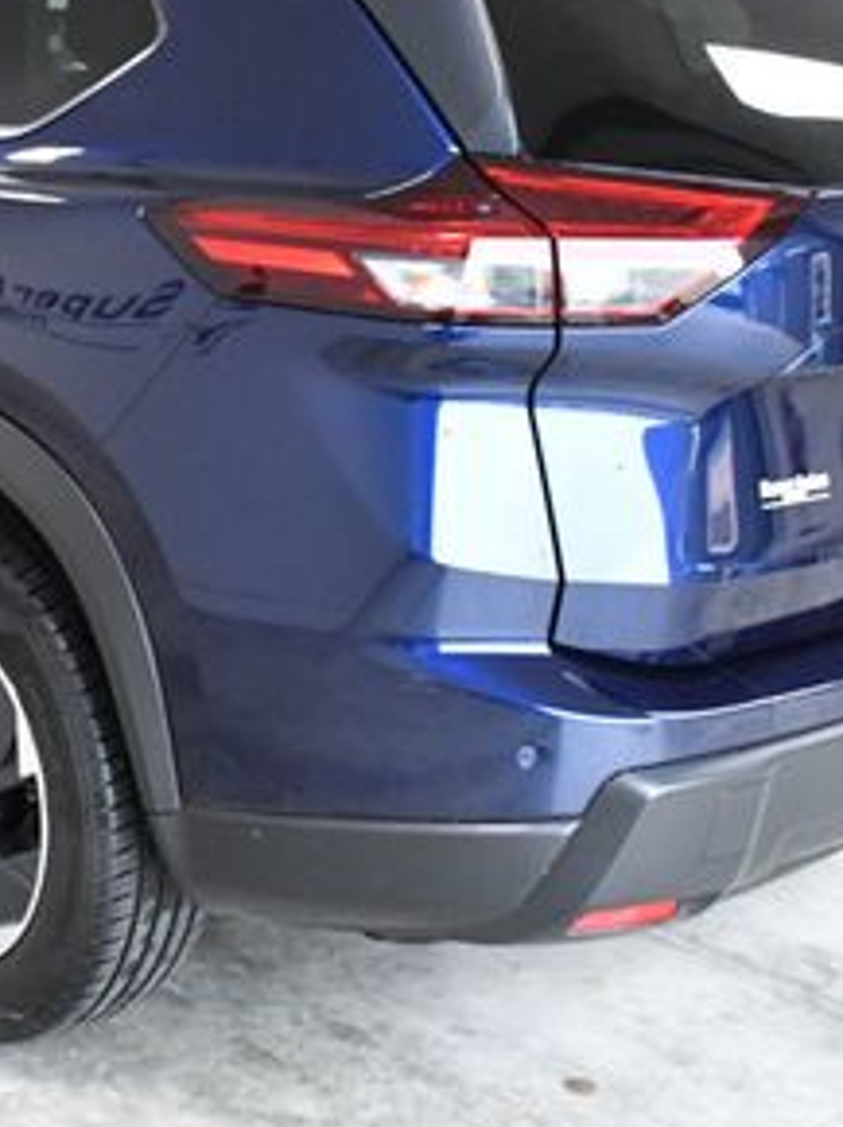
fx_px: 2276
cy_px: 396
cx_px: 117
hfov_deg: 20.6
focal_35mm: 70
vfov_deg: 27.7
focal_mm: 22
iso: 2500
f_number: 7.1
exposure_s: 1/200
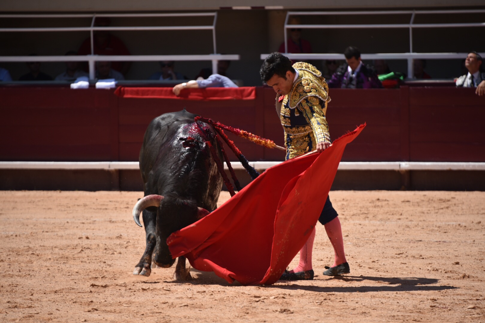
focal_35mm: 300
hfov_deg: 6.9
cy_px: 162
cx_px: 242
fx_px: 4041
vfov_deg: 4.6
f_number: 5.6
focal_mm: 300
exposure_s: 1/1000
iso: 200
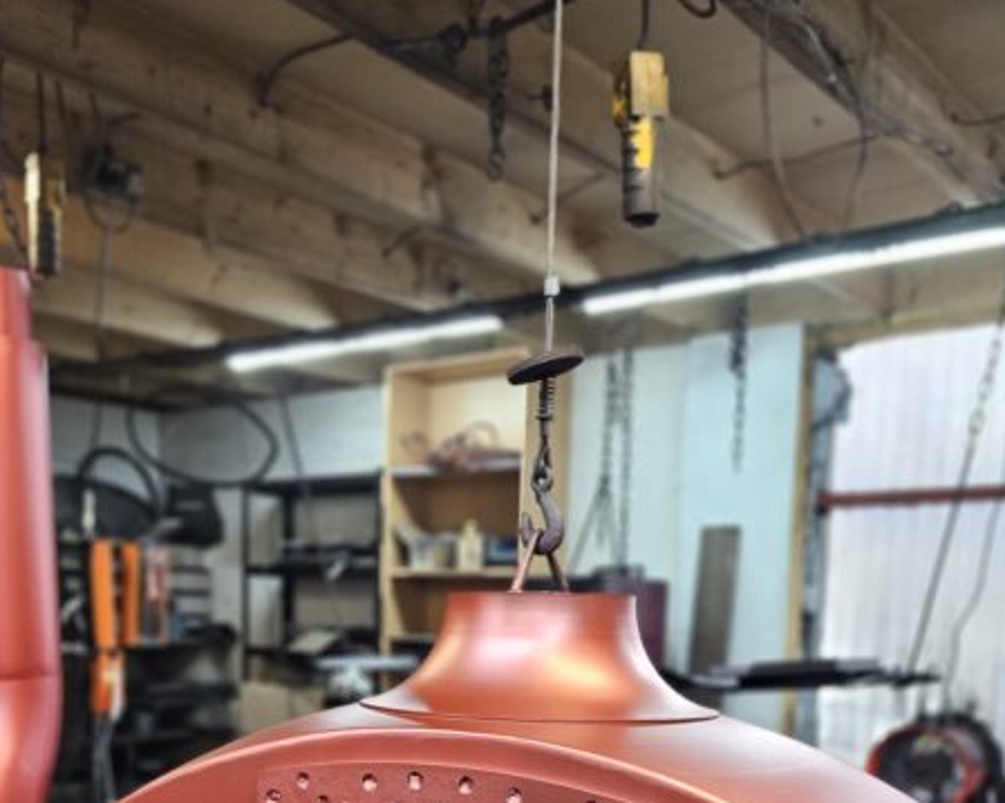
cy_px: 745
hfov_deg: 45.7
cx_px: 443
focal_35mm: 40
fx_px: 1190
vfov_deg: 34.9
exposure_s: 1/100
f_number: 1.7
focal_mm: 6.3
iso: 200
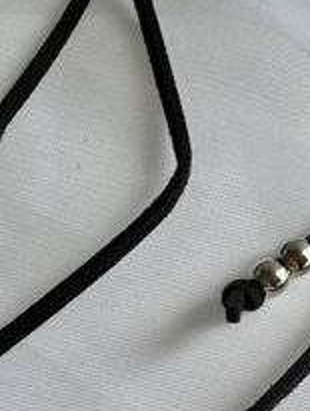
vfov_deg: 28.4
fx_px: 739
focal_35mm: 62
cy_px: 448
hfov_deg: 22.9
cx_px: 16
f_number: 2.2
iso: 40
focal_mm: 2.22
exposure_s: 1/577
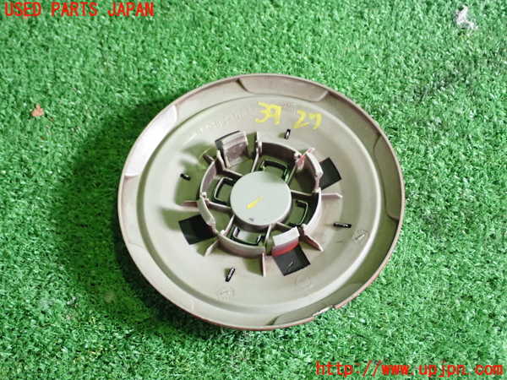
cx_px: 254
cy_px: 190
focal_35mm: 58
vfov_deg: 25.2
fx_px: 849
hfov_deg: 33.2
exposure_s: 1/50
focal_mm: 10.35
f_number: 3.5
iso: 800
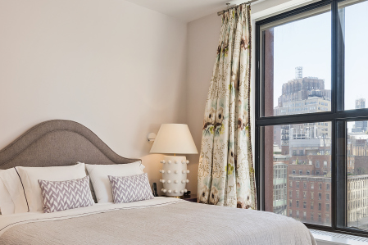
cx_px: 175
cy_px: 154
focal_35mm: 34
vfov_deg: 38.6
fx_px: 347
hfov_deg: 55.8
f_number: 8
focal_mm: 14
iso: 200
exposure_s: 1/15
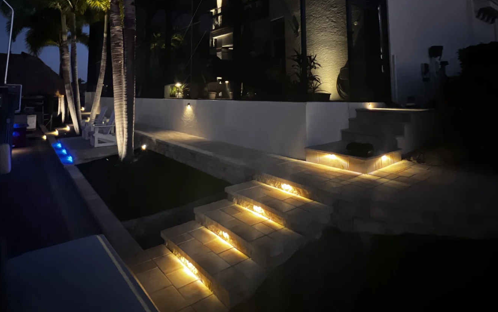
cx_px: 207
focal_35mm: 20
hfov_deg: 84.3
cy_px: 71
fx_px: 271
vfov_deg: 56.1
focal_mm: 1.57
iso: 1000
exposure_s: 1/30
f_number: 1.8
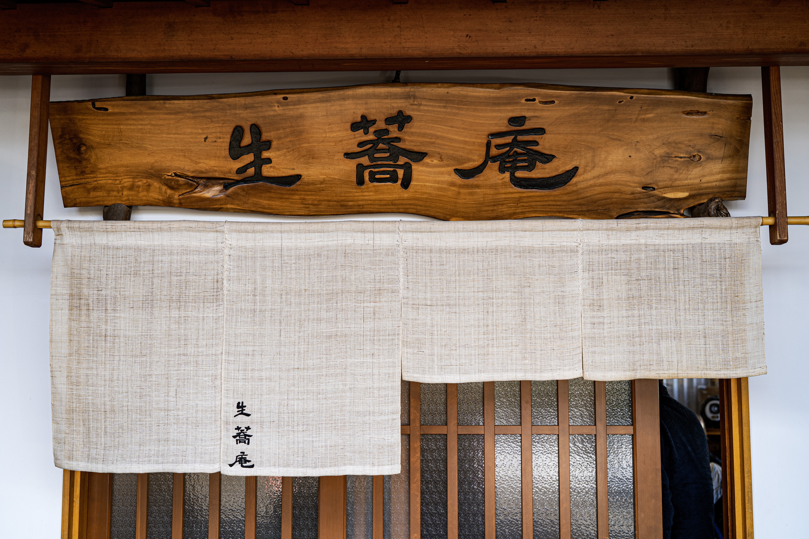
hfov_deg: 48.5
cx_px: 404
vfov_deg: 33.4
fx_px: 899
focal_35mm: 40
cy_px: 270
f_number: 4
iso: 200
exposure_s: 1/160
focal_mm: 40
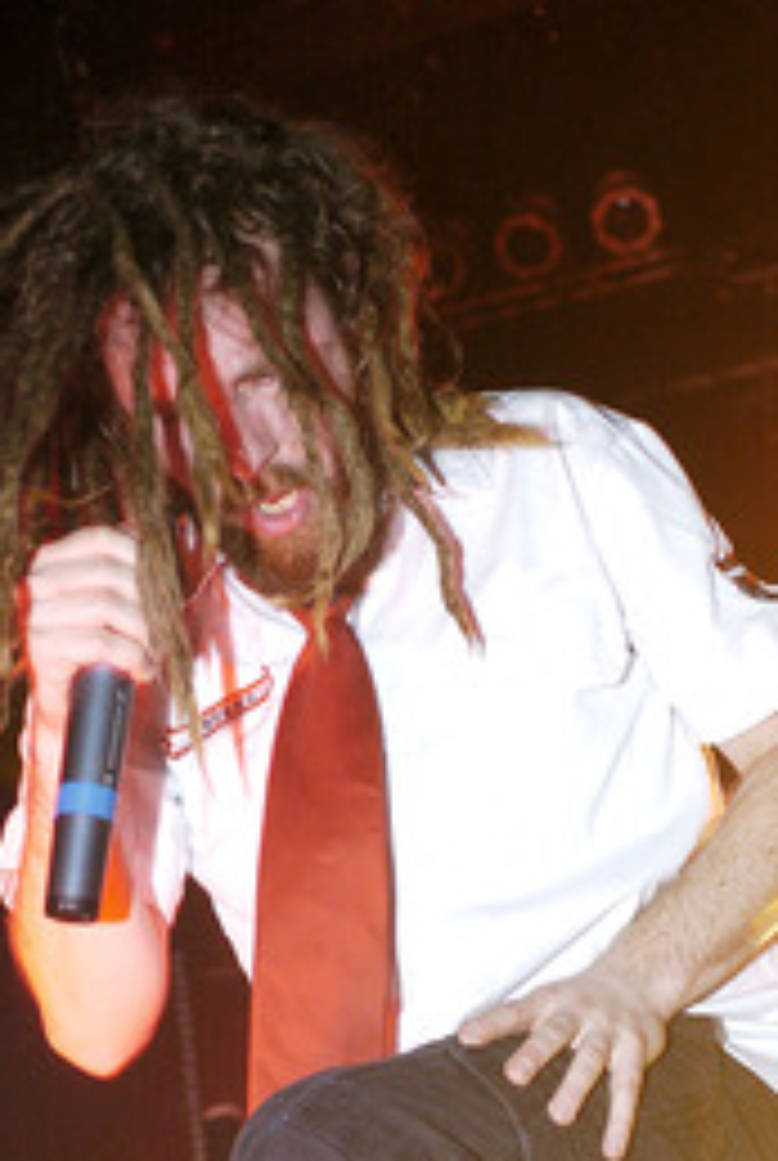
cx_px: 335
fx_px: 2098
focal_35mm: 65
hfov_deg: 21.0
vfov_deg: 30.4
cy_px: 868
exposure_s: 1/125
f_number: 2.8
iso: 800
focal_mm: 28
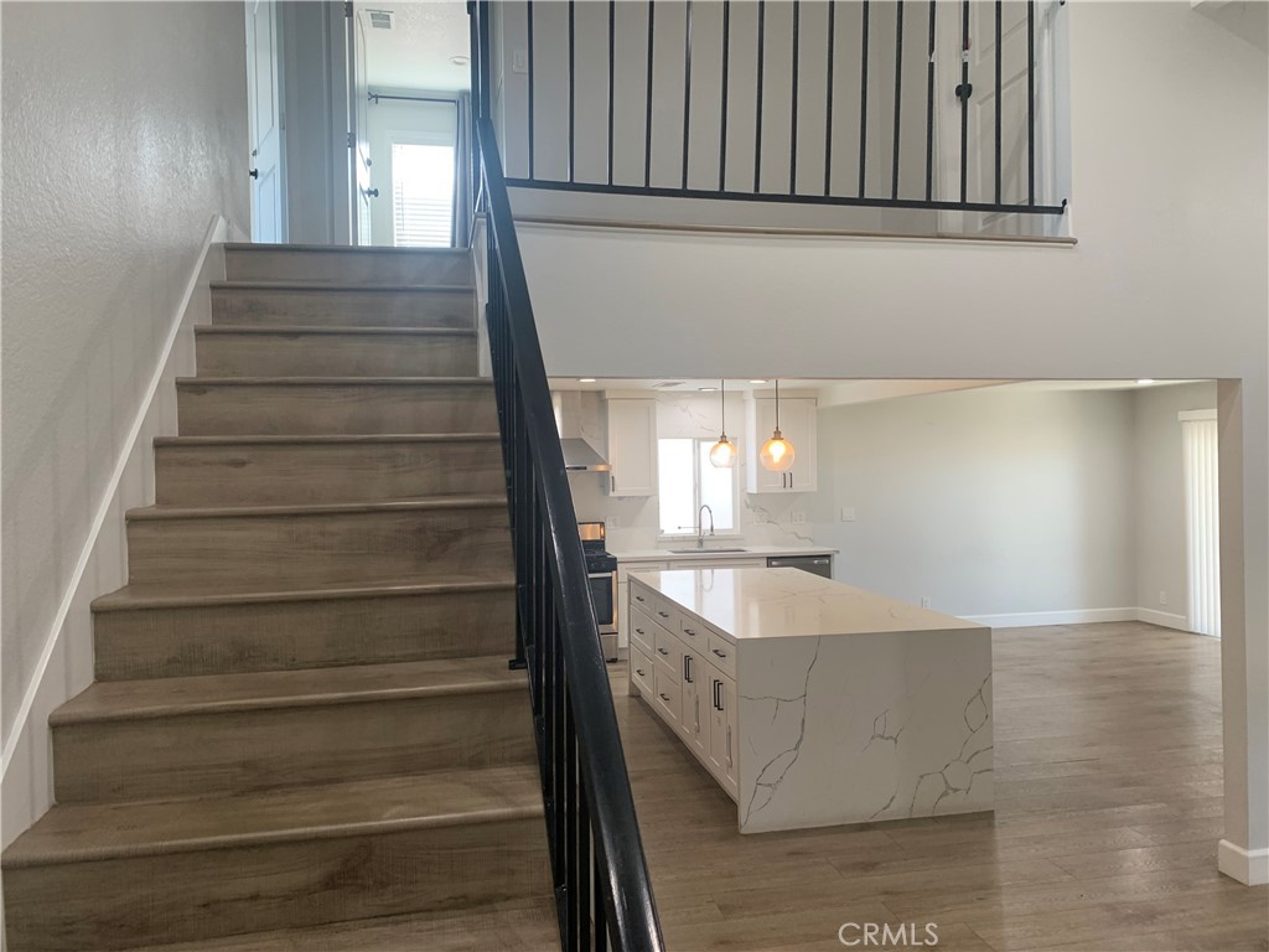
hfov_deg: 67.3
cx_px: 634
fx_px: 953
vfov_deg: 53.1
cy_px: 476
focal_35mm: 26
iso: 80
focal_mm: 4.25
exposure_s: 1/60
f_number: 1.8
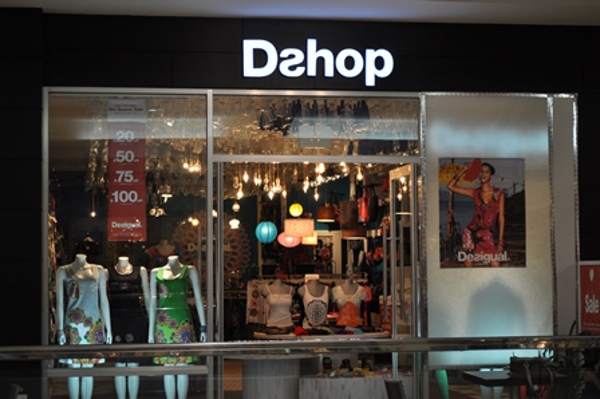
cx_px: 300
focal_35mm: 75
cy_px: 200
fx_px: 1249
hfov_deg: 27.0
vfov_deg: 18.2
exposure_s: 1/50
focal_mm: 50
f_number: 5.6
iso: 400
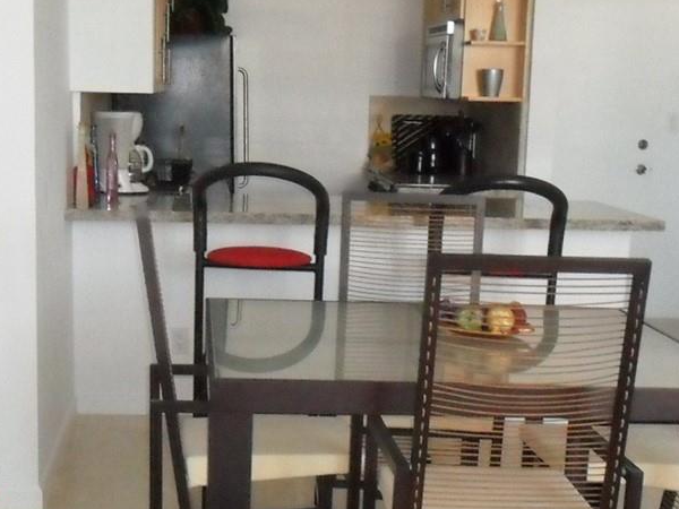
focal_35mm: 72
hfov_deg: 27.0
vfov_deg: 20.0
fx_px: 1412
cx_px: 265
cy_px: 474
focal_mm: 4.9
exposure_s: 1/45
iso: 400
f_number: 3.5
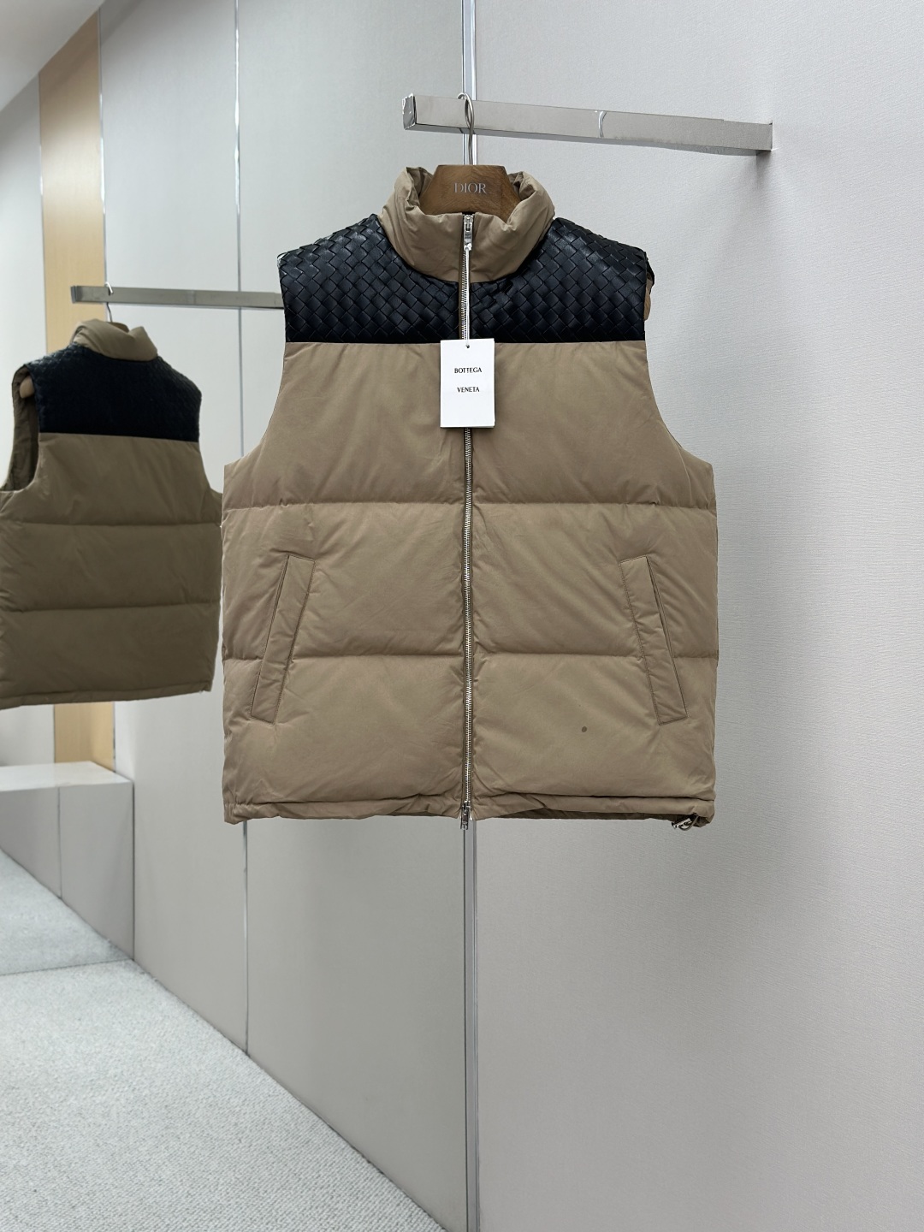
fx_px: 1708
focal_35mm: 48
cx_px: 462
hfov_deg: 30.3
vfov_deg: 39.7
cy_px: 616
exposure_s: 1/277
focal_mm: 6.86
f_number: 1.78
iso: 80
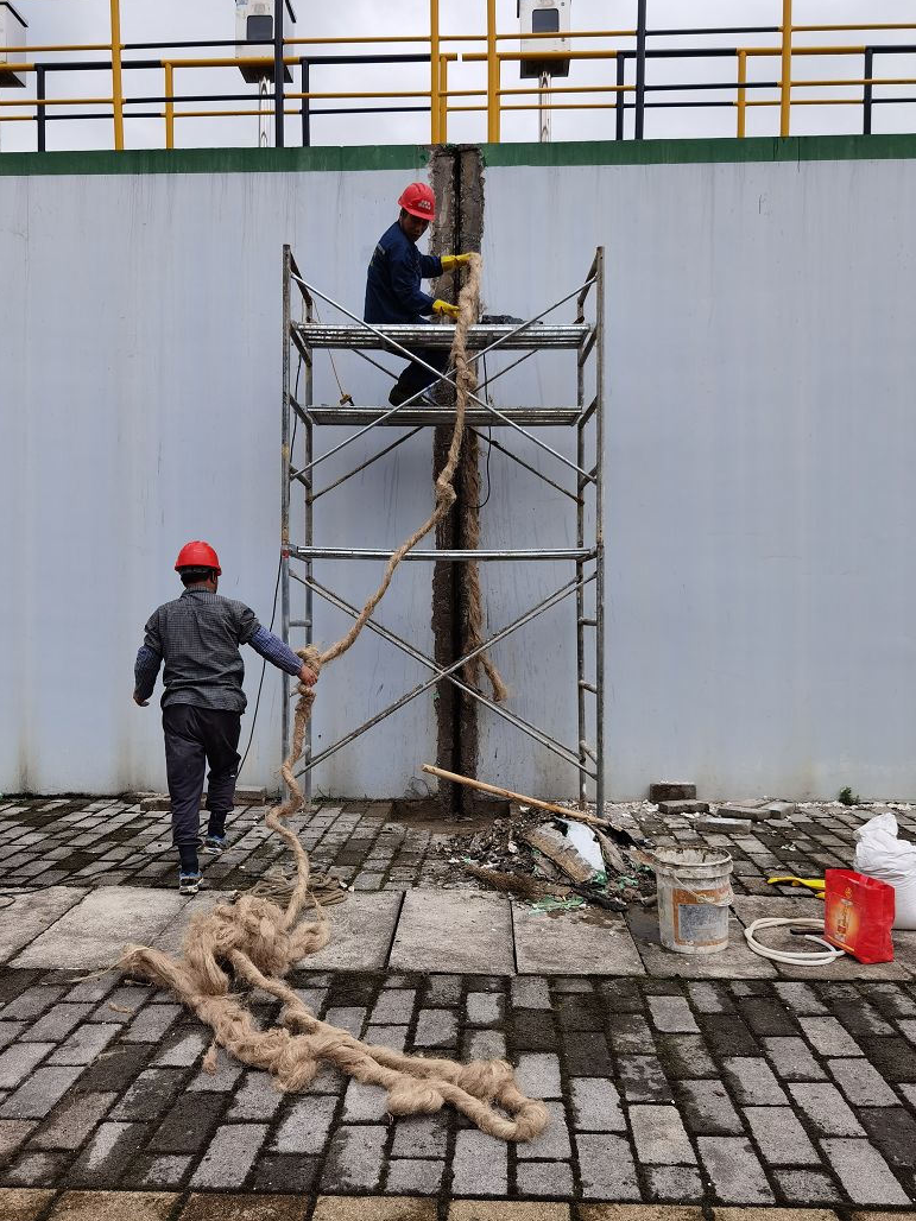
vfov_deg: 63.4
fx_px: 988
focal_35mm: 28
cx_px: 450
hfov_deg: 49.7
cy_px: 628
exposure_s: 1/2632
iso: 50
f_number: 1.9
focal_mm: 6.71
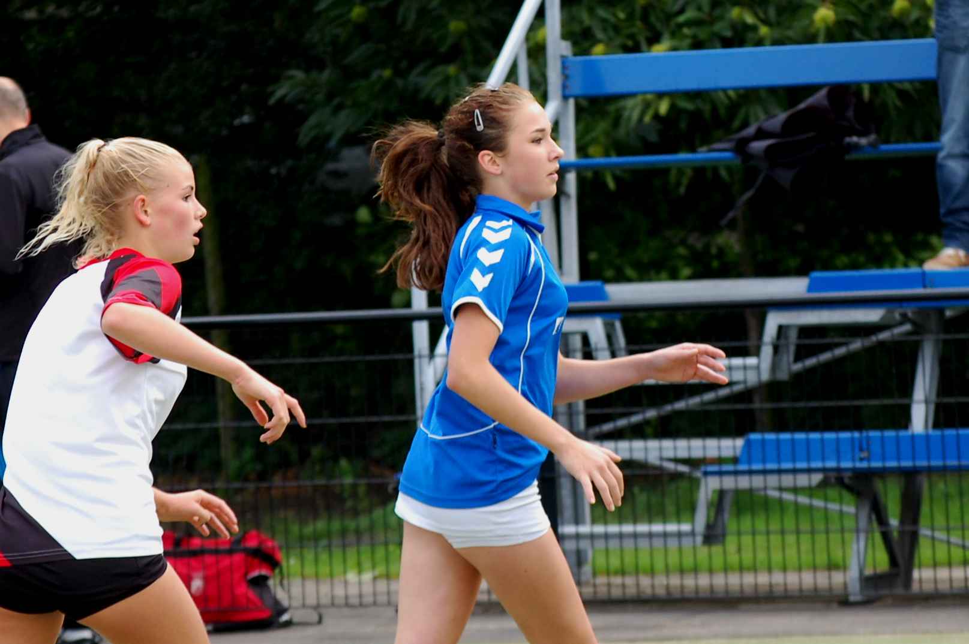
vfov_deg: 9.1
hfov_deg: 13.7
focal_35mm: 150
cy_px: 322
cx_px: 484
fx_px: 4034
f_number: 5
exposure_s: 1/500
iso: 400
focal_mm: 100
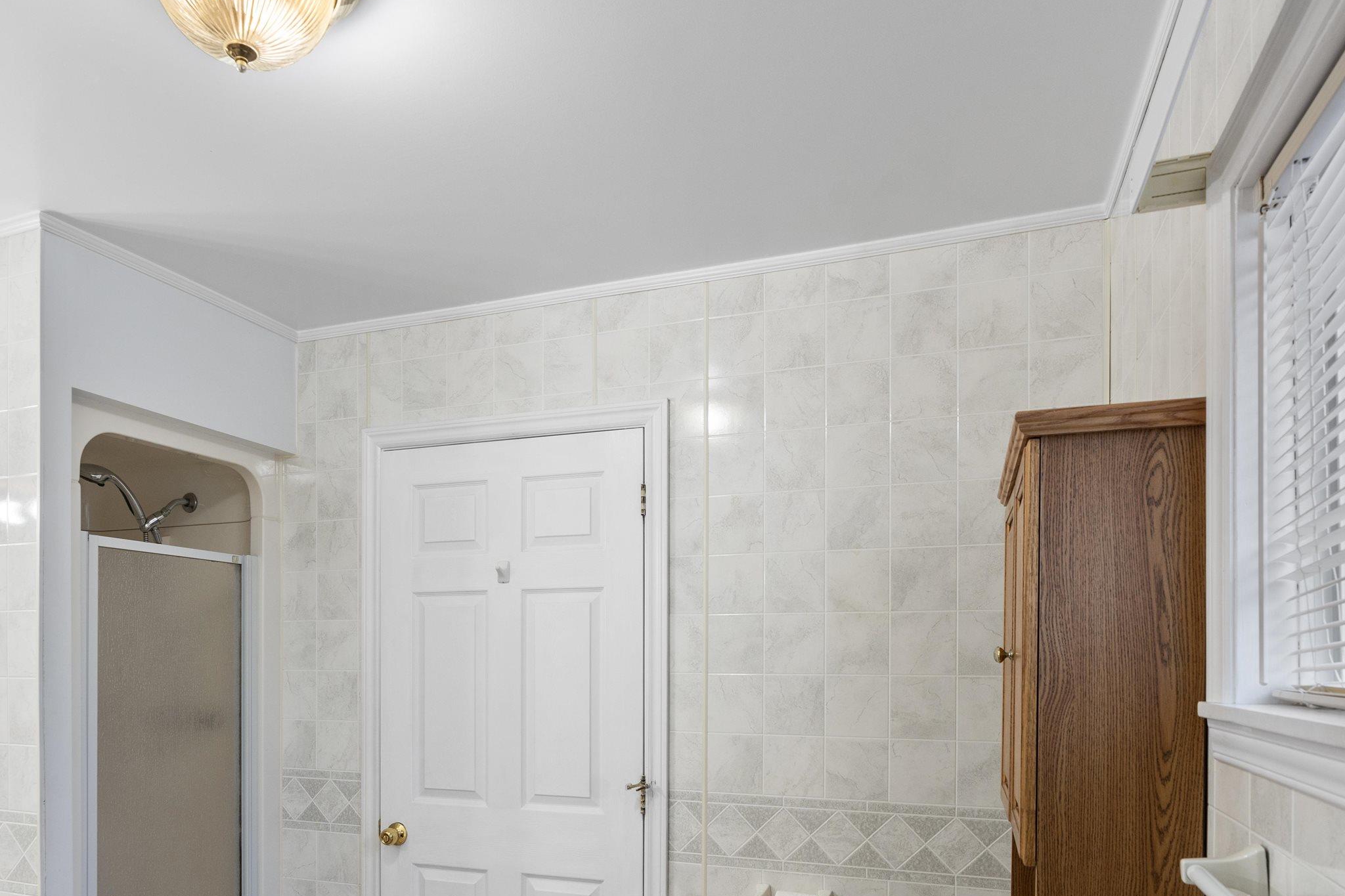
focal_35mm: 24
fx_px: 897
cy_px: 631
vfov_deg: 51.6
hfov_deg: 73.6
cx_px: 620
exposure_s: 1/13
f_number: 7.1
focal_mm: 16
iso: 400
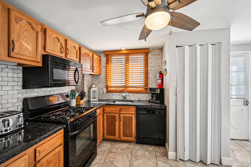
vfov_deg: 73.7
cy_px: 84
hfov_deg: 96.7
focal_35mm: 16
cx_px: 126
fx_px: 112
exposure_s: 1/100
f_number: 8
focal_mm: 16
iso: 800
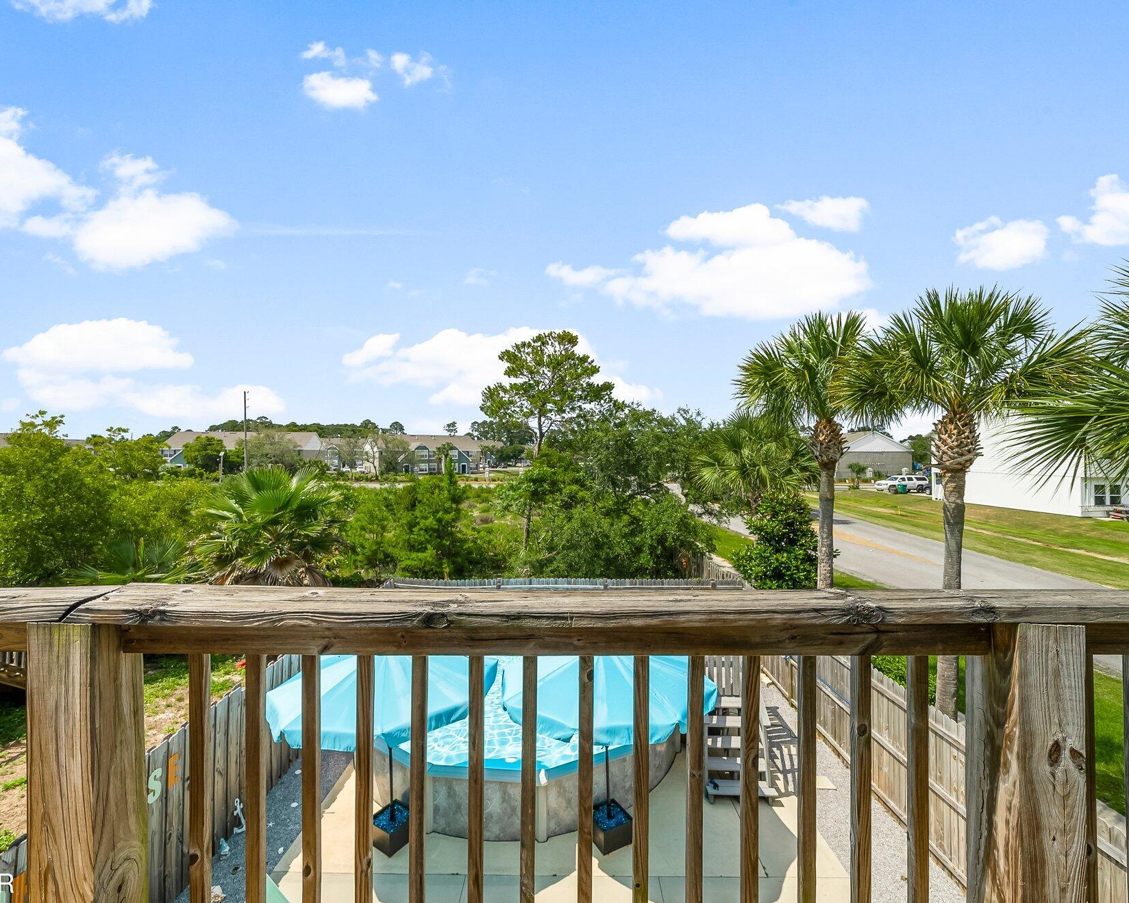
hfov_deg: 100.7
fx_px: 468
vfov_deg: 88.0
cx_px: 558
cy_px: 458
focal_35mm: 14
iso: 400
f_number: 9
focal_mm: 12
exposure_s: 1/60
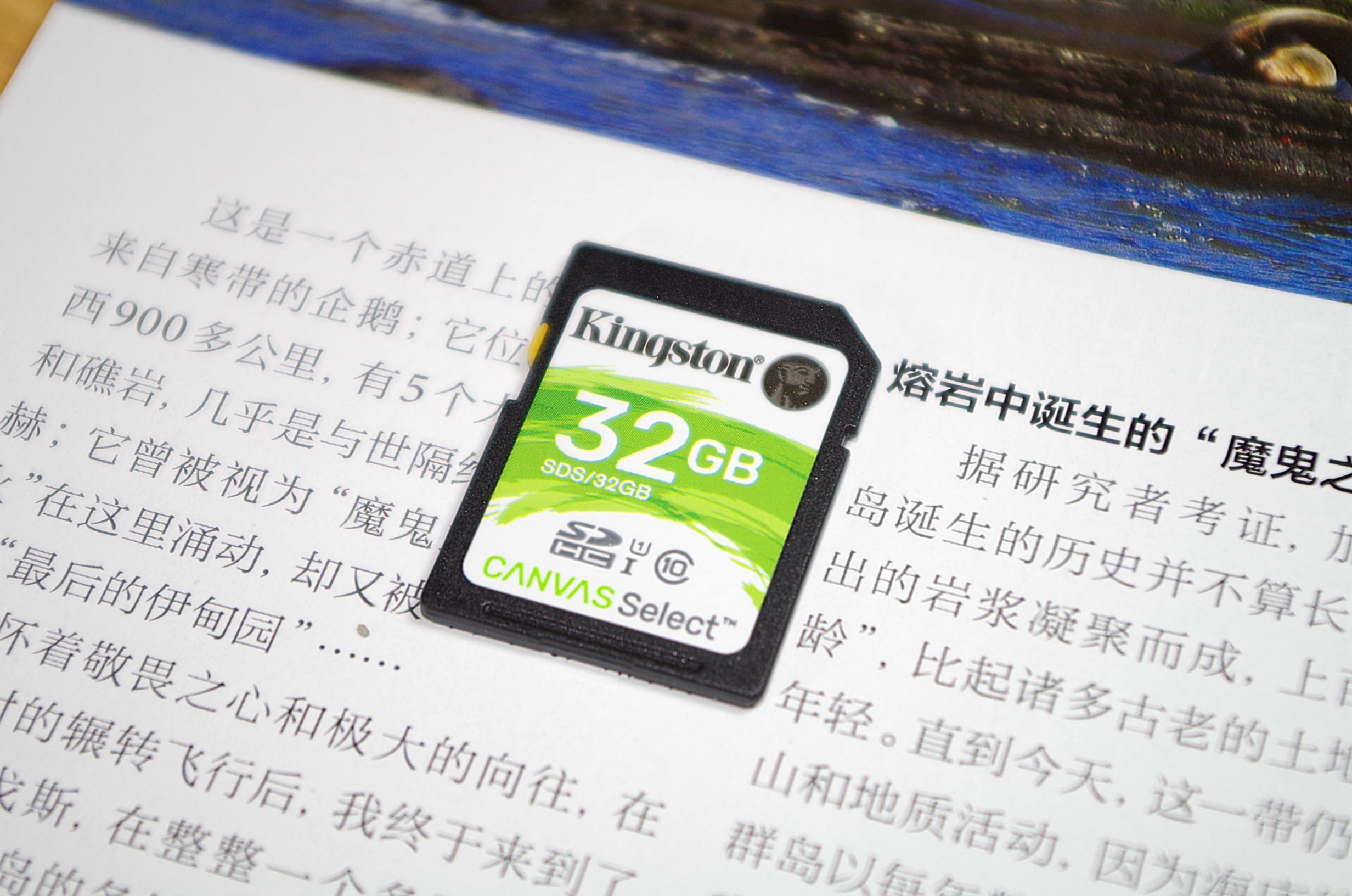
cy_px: 448
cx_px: 676
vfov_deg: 16.6
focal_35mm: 82
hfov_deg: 24.8
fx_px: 3073
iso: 200
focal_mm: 55
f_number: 5.6
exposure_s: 1/60
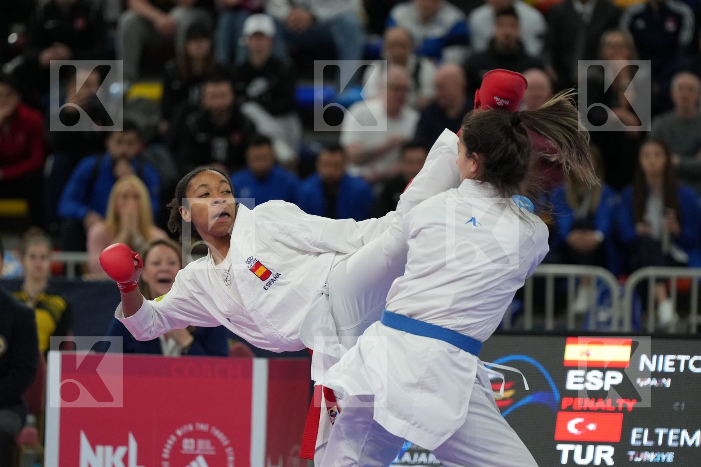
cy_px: 234
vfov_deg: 5.0
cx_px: 350
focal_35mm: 273
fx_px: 5316
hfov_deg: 7.5
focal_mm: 182
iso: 2000
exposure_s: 1/1000
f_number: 2.8
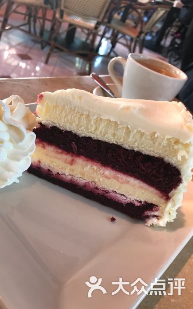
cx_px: 80
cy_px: 154
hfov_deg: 41.7
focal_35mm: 30
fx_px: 253
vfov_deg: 62.9
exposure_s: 1/17
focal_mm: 3.99
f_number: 1.8
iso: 40
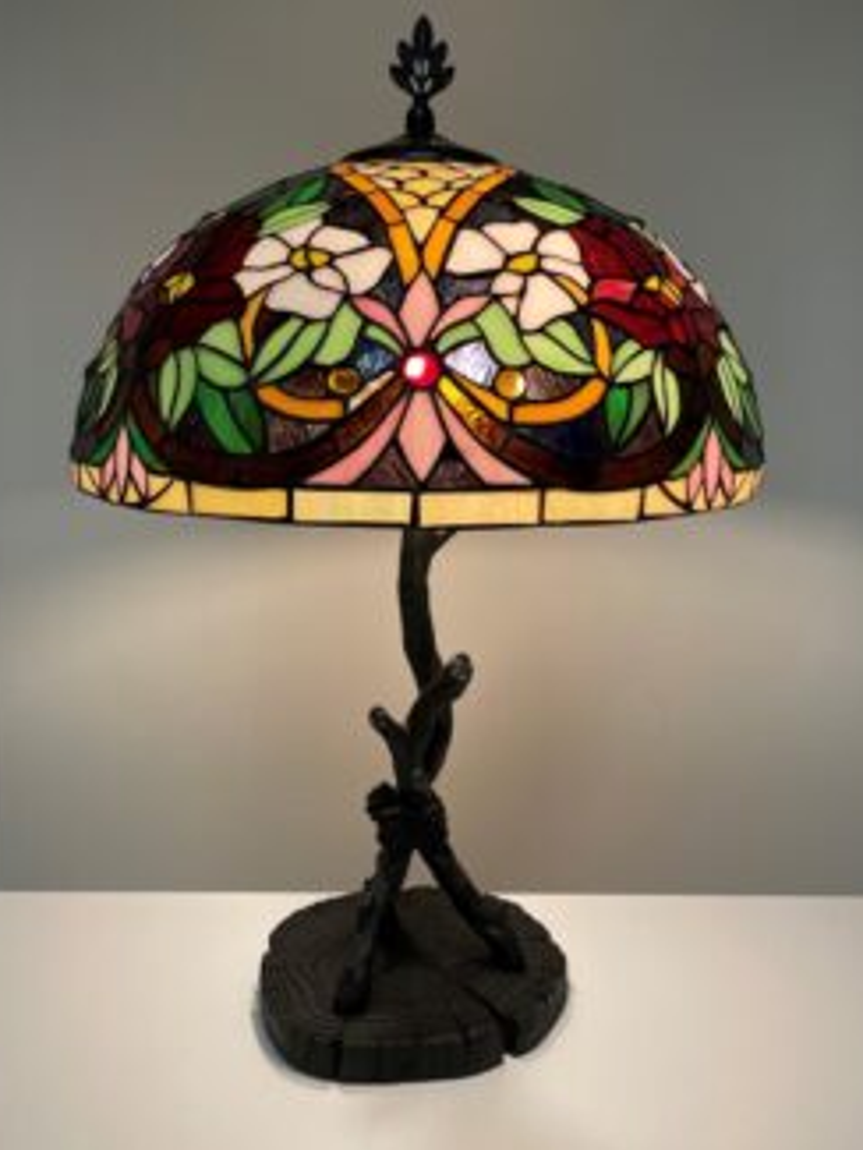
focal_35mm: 32
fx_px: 1063
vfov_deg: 56.8
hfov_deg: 44.2
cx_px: 421
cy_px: 566
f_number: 1.6
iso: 125
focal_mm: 4.2
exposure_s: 1/100
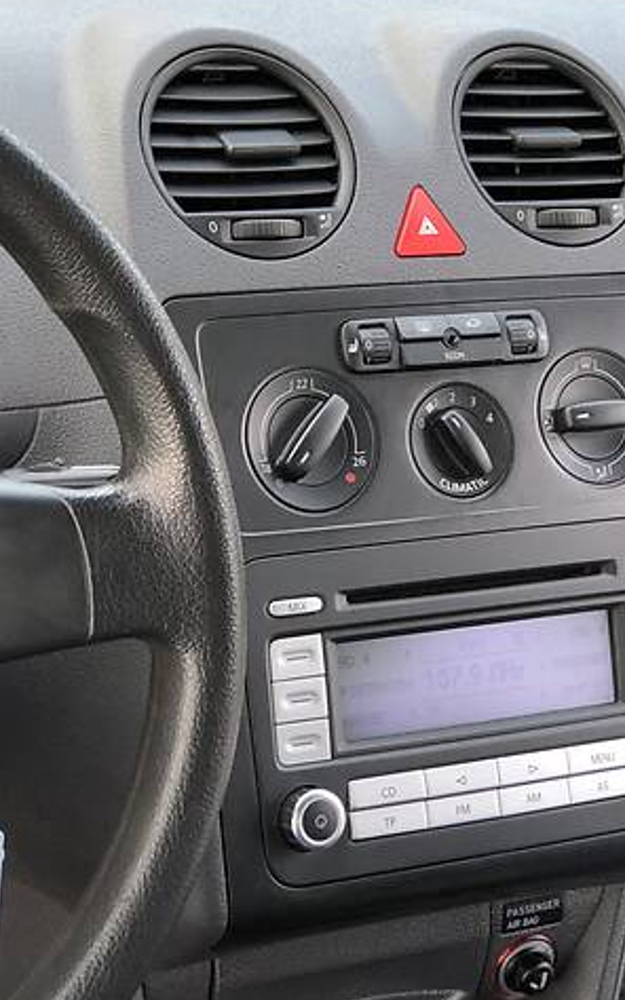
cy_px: 373
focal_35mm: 102
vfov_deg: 20.4
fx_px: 2782
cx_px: 372
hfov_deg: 12.8
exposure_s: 1/30
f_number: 2.8
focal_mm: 6.6
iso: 25
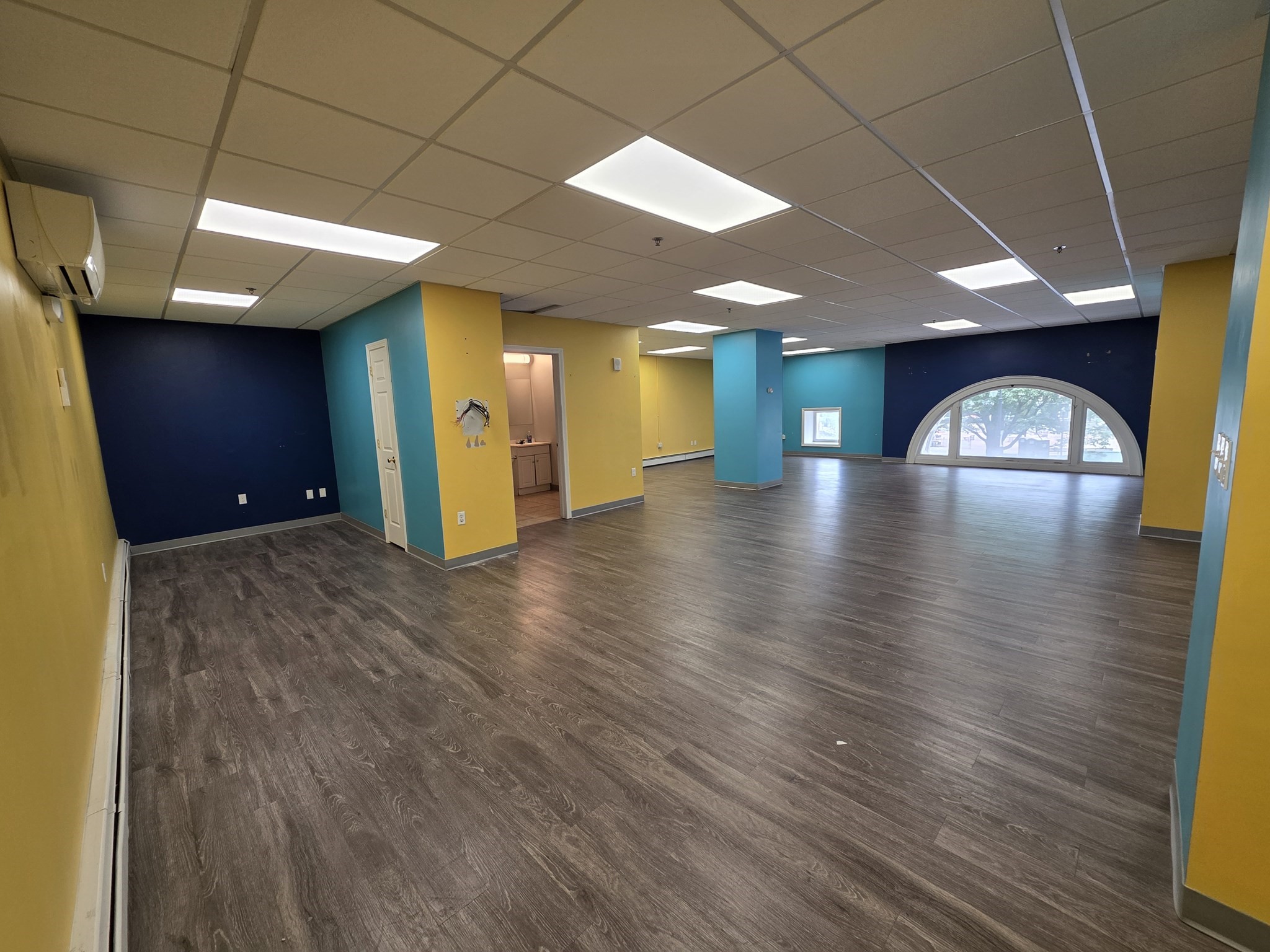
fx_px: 477
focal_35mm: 13
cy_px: 476
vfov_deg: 89.9
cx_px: 635
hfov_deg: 106.2
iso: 125
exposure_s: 1/120
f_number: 1.9
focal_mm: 2.2
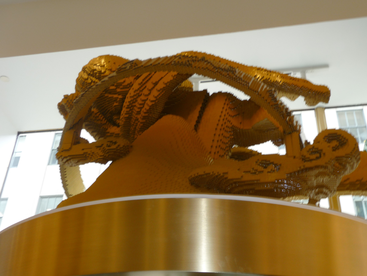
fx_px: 477
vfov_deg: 32.2
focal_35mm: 45
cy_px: 138
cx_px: 184
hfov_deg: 42.1
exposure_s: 1/30
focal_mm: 7.6
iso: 100
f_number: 4.1
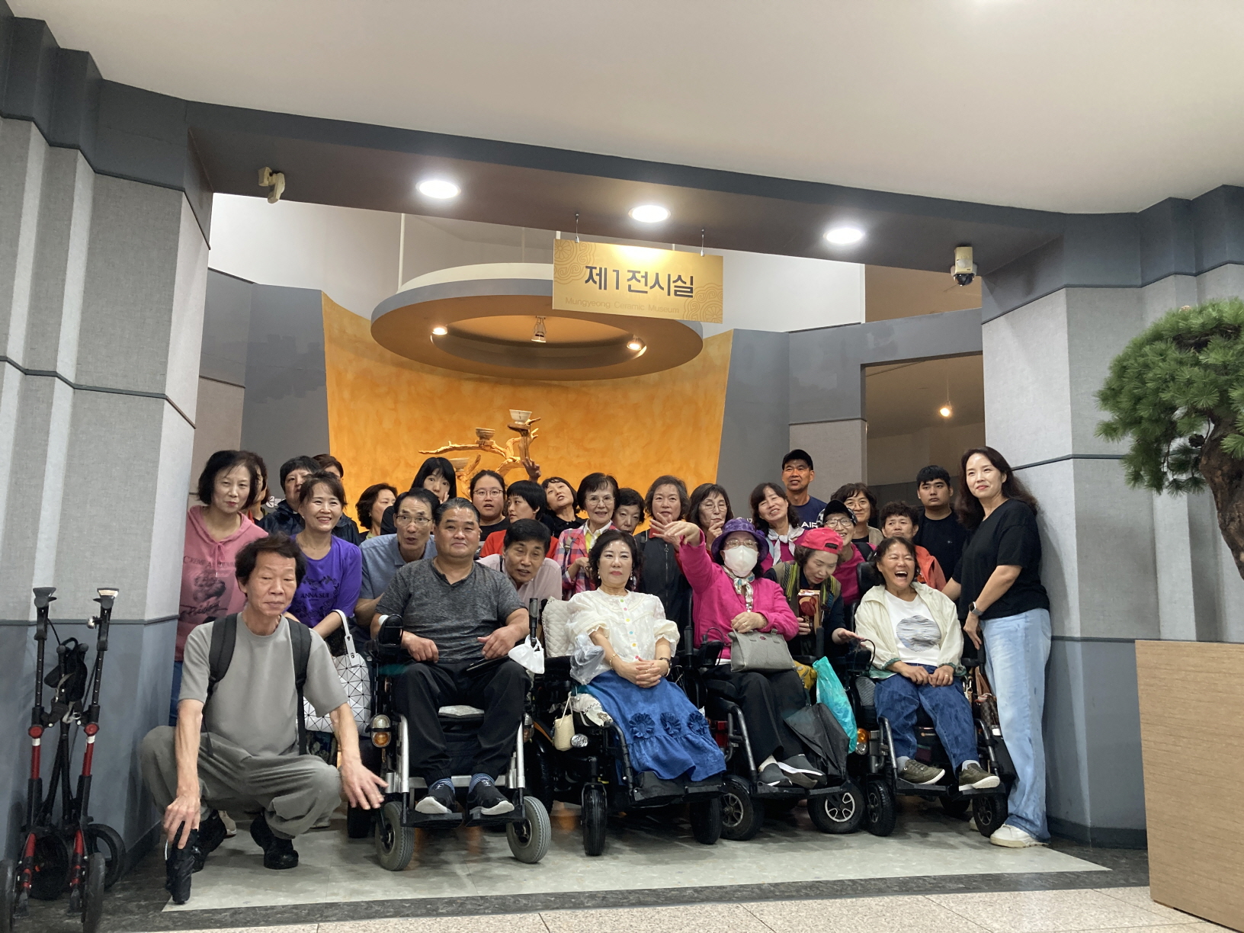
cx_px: 622
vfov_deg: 49.7
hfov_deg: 63.4
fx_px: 1006
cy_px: 466
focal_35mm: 28
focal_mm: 3.99
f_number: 1.8
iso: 160
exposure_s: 1/60
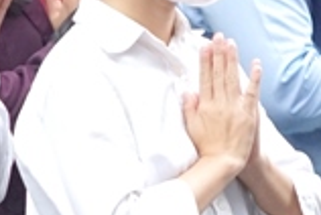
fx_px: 13874
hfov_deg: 1.3
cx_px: 402
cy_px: 113
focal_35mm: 1553
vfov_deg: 0.9
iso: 2000
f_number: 6.3
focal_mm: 240
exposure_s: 1/250
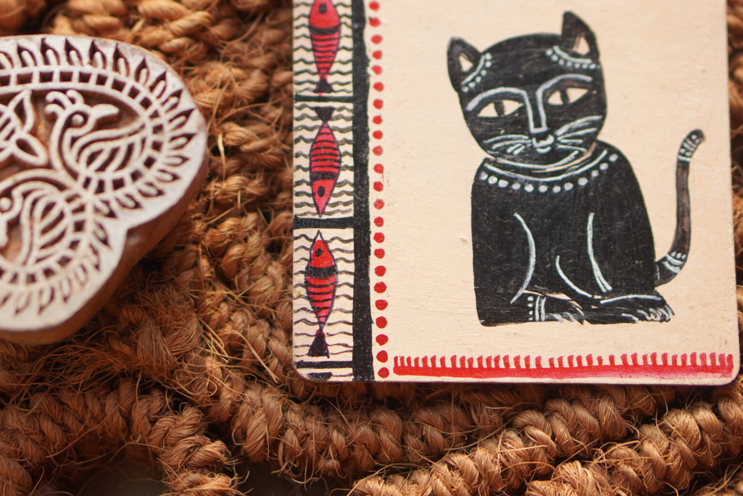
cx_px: 356
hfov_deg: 21.0
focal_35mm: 97
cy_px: 183
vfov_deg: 14.1
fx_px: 2002
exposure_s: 1/1250
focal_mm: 50
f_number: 2
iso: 250
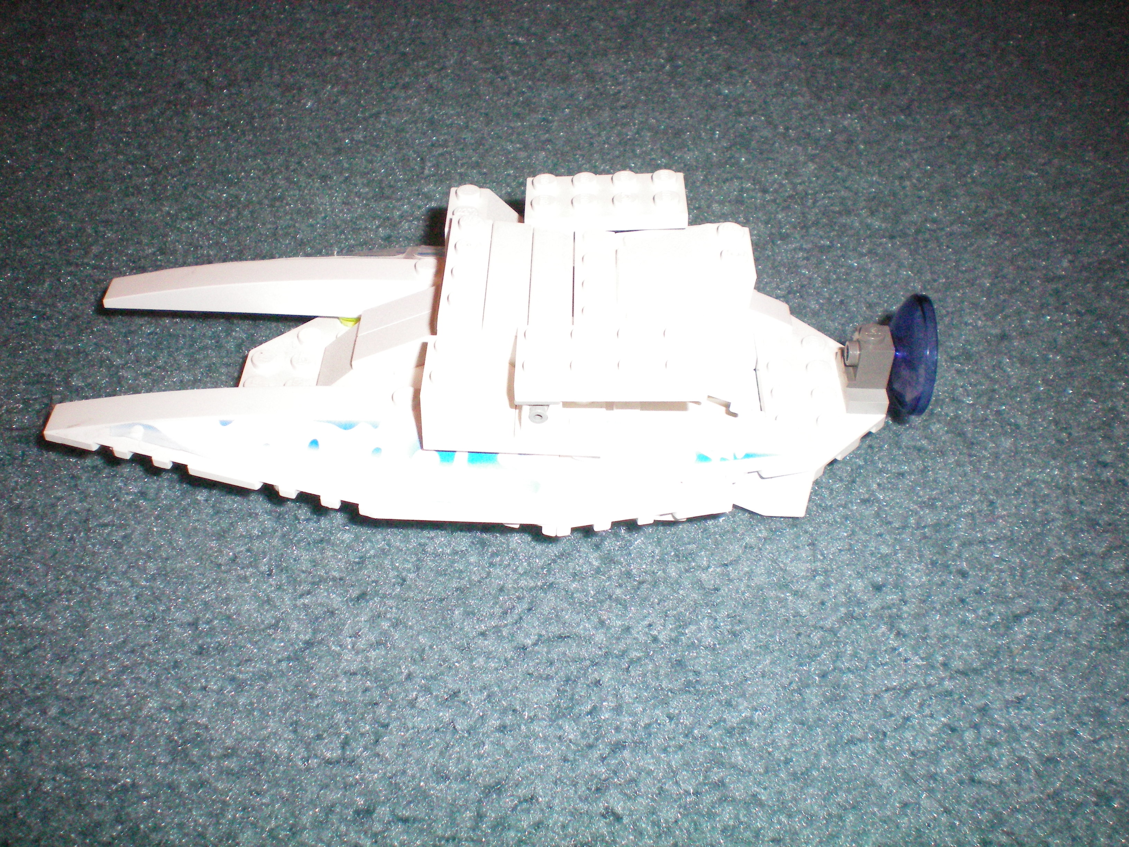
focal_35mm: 38
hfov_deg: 49.0
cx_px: 564
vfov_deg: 37.7
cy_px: 424
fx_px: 1239
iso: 400
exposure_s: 1/60
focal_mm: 6.3
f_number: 4.6
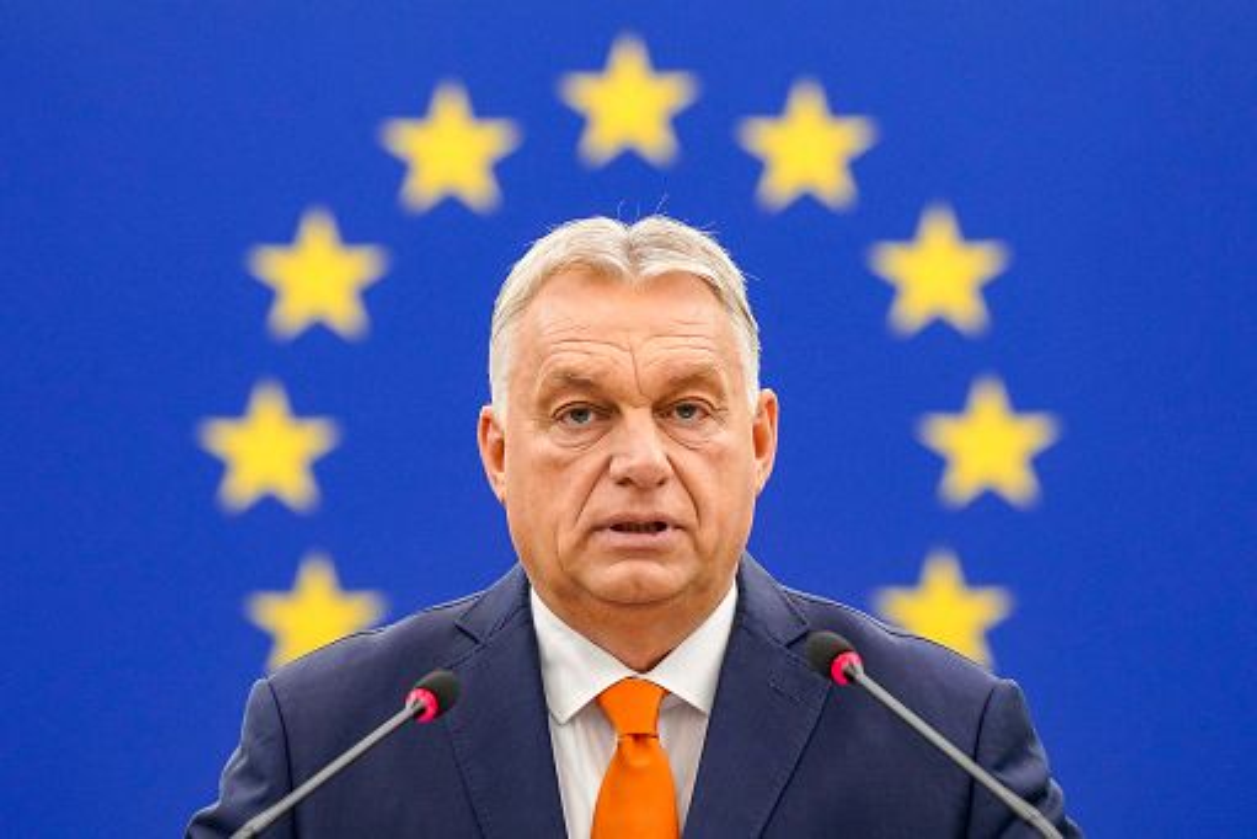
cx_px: 628
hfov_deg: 8.9
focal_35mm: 232
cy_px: 420
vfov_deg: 5.9
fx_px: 8102
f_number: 6.3
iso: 5000
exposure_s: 1/200
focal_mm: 232
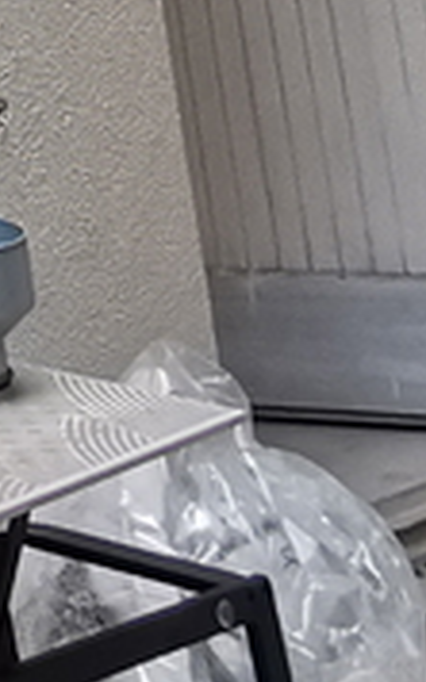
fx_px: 2549
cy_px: -820
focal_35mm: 137
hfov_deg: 7.5
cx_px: -1144
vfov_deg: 12.7
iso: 80
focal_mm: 2.35
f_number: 2.2
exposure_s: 1/120
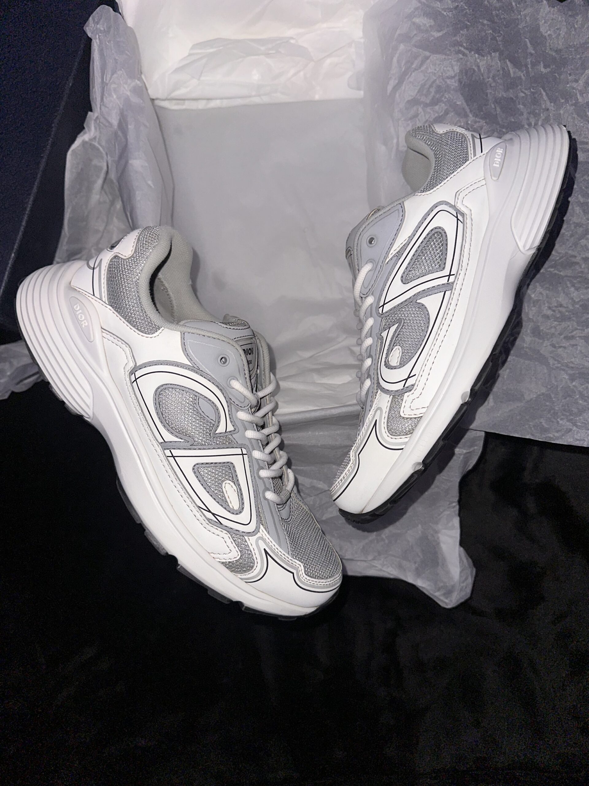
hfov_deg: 56.8
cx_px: 294
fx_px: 544
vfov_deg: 71.6
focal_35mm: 24
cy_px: 393
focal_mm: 6.86
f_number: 1.78
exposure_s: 1/4
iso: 50
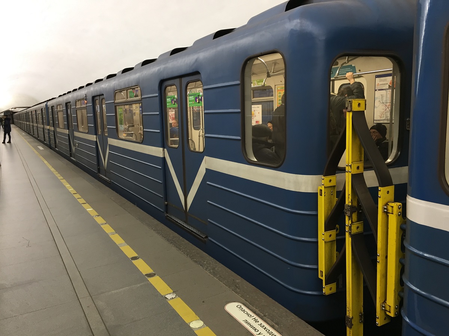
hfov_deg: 61.7
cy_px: 168
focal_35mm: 29
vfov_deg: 48.2
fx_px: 376
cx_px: 224
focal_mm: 4.15
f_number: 2.2
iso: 80
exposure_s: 1/33
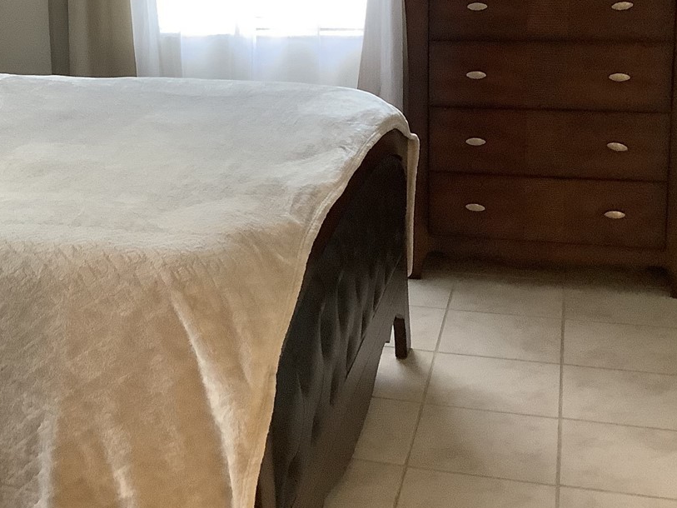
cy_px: 106
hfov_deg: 31.0
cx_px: 154
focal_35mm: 61
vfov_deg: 23.7
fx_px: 1193
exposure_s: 1/60
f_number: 2.4
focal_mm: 3.3
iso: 250
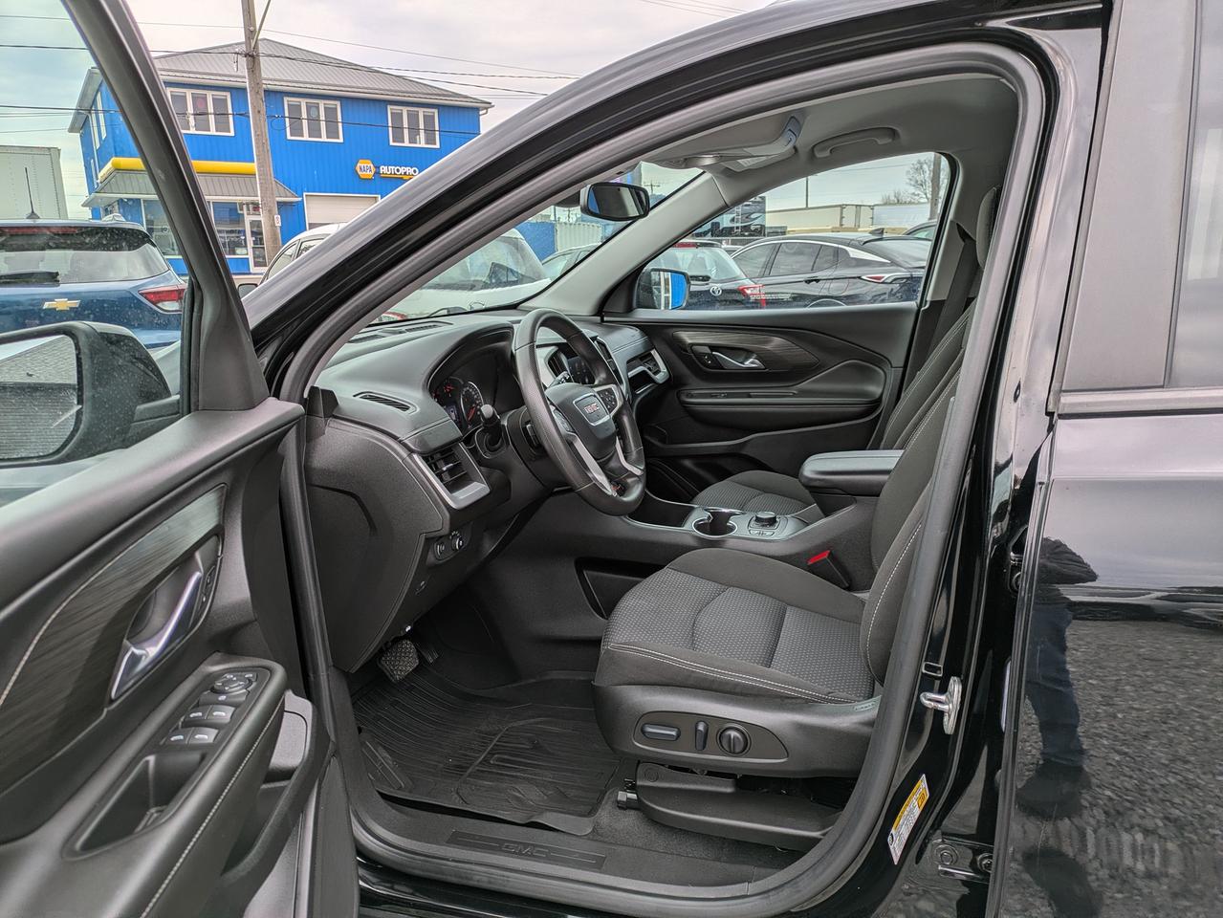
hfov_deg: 69.4
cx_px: 612
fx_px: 884
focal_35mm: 25
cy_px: 459
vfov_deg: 54.9
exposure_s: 1/652
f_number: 1.89
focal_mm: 5.43
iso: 32
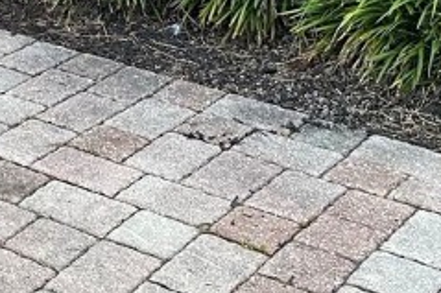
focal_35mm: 107
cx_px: -144
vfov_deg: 11.7
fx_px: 1310
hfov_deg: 17.8
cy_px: -254
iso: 200
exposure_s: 1/121
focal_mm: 6.86
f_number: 1.78
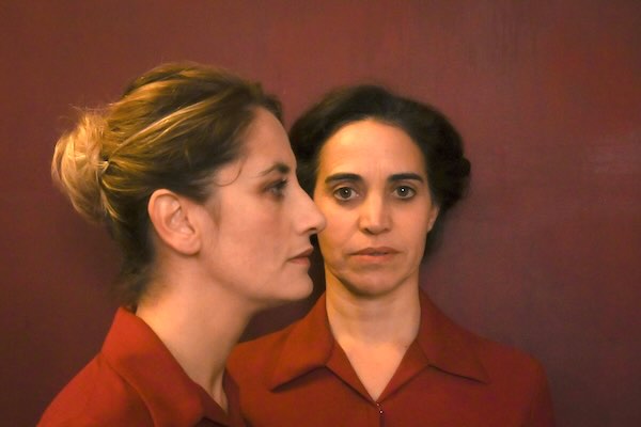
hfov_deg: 29.2
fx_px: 1228
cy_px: 214
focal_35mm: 69
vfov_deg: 19.7
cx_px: 320
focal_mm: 46
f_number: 6.3
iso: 4000
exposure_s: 1/125
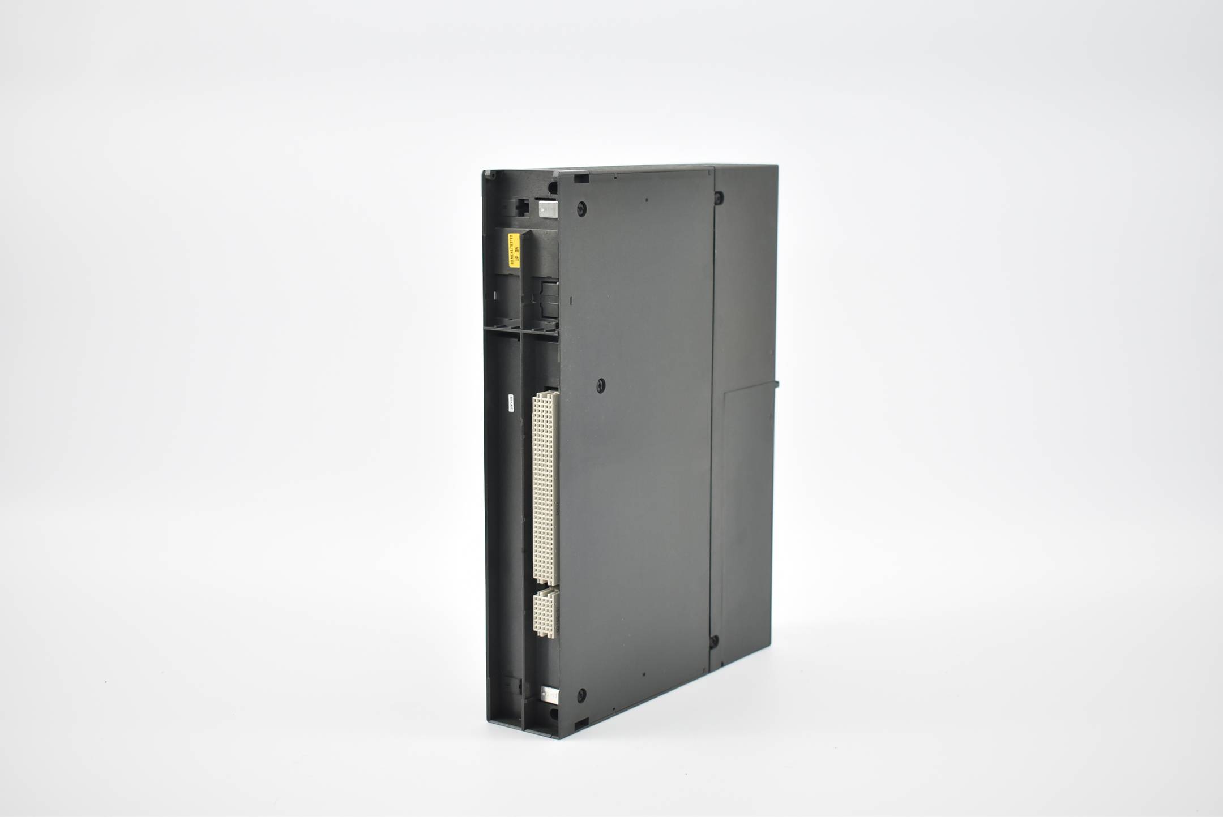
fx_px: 1785
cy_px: 408
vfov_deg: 25.8
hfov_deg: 37.8
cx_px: 612
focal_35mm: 52
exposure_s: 1/60
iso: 320
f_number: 4.5
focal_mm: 35
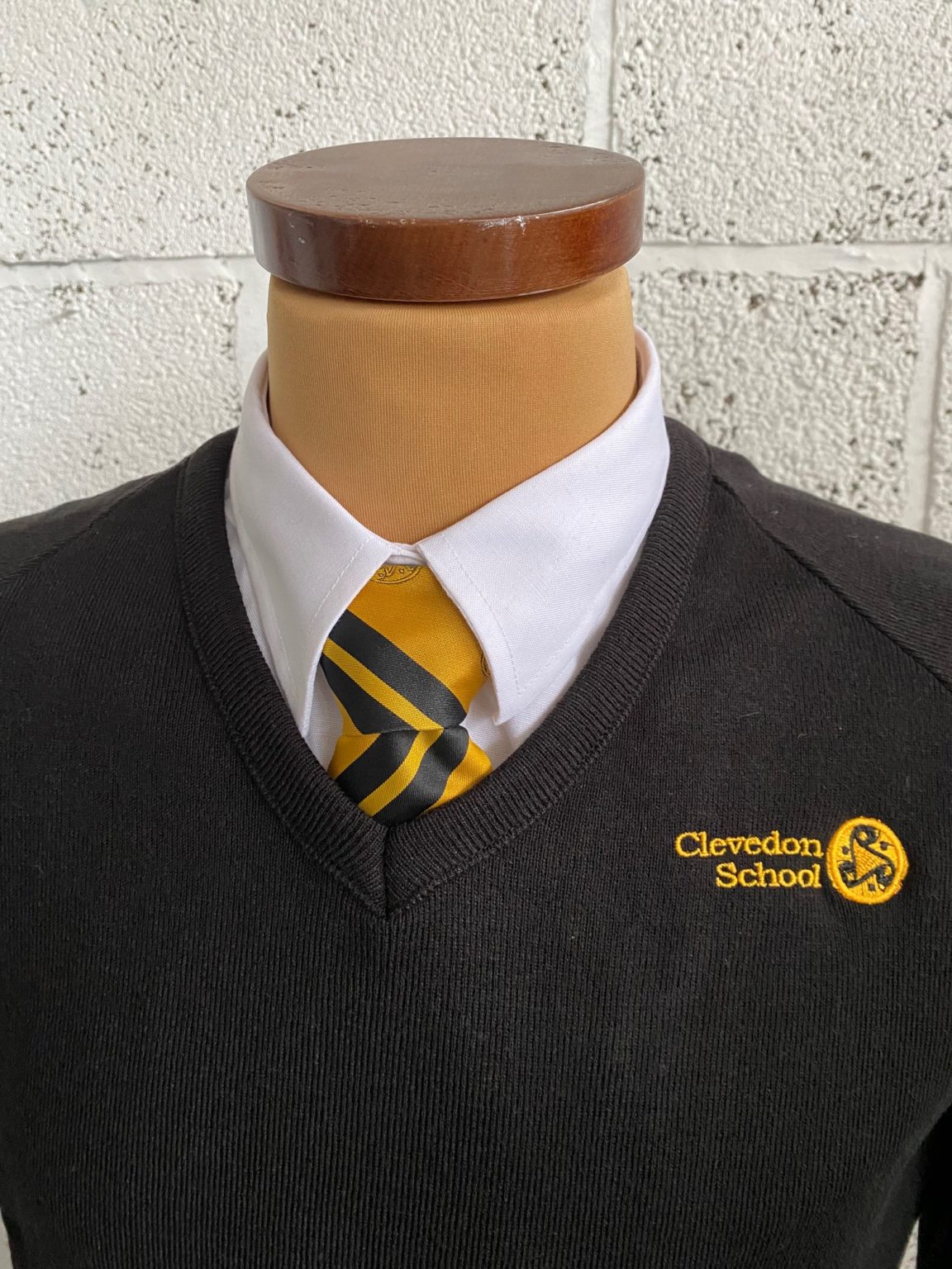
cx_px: 476
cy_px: 634
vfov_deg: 67.3
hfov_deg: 53.1
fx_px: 953
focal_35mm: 26
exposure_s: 1/60
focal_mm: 4.25
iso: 200
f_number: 1.8
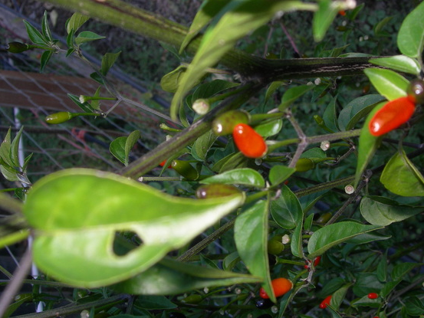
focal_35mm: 55
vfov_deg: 26.5
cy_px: 118
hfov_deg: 34.7
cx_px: 268
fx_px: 674
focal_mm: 7.8
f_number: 4.8
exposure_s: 1/60.1
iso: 50
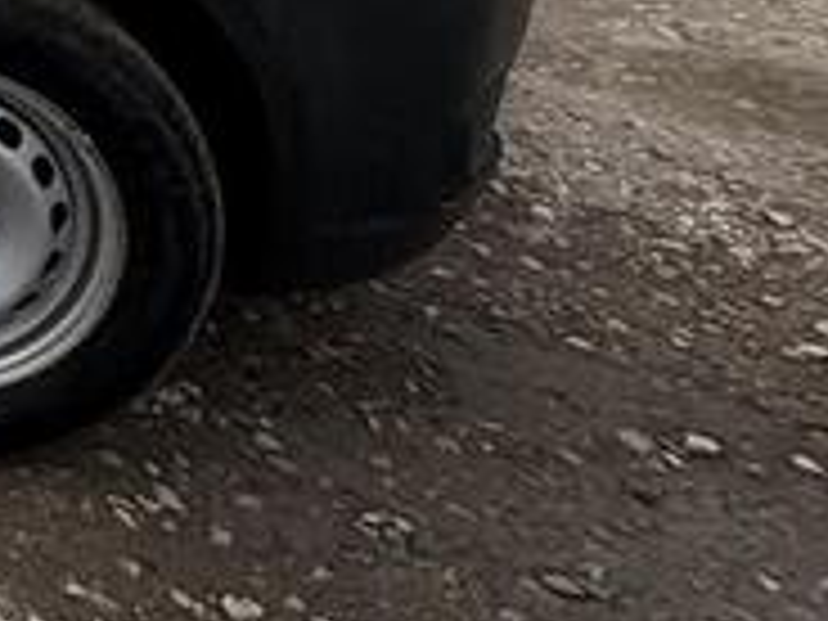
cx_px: -999
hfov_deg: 16.8
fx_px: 1627
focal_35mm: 68
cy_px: -441
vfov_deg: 18.0
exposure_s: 1/713
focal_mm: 2.22
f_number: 2.2
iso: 40
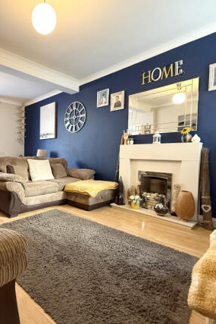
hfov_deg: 59.6
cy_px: 161
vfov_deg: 84.0
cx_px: 62
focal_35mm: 20
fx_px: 180
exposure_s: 1/50
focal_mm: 2.22
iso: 500
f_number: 2.2
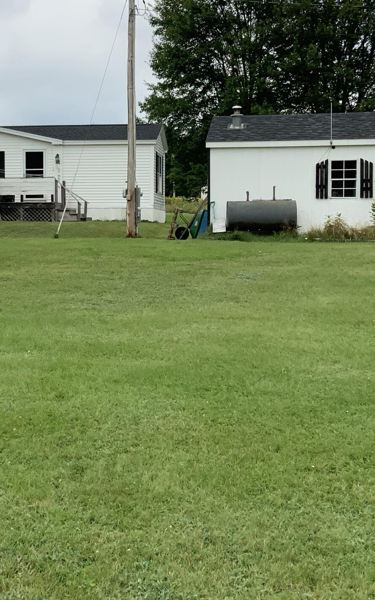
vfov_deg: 31.5
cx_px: 82
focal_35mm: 65
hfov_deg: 19.8
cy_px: 265
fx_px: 1063
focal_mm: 3
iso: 16
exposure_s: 1/1412
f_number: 1.8
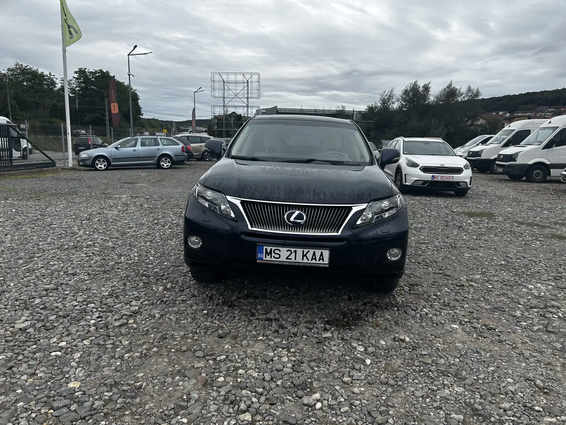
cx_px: 283
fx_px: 425
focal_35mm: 26
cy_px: 212
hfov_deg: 67.3
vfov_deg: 53.1
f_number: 1.5
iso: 50
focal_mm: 5.7
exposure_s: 1/1511
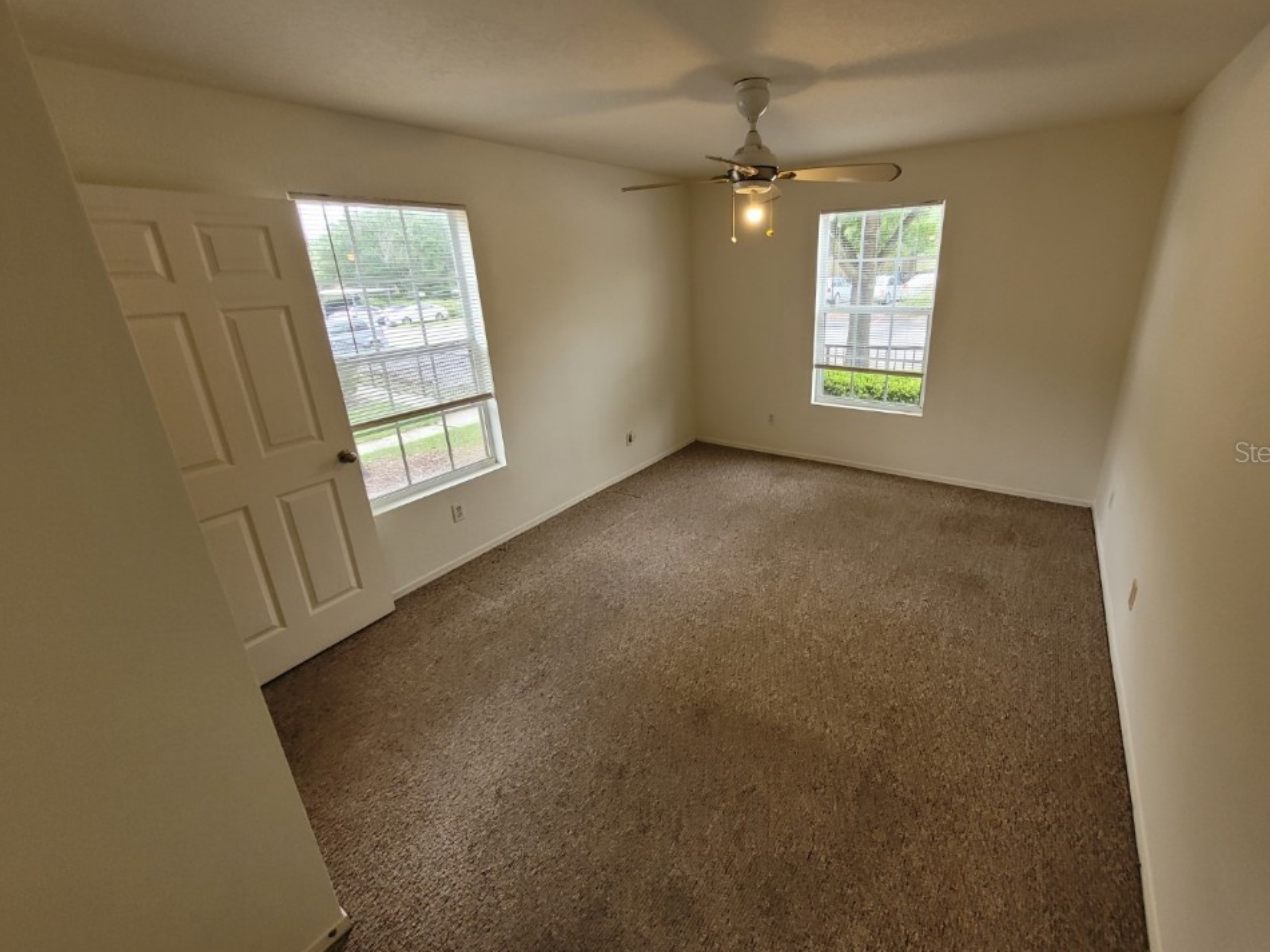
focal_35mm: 14
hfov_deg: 101.9
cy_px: 451
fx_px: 514
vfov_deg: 85.6
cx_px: 677
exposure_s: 1/60
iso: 64
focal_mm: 1.74
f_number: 2.2
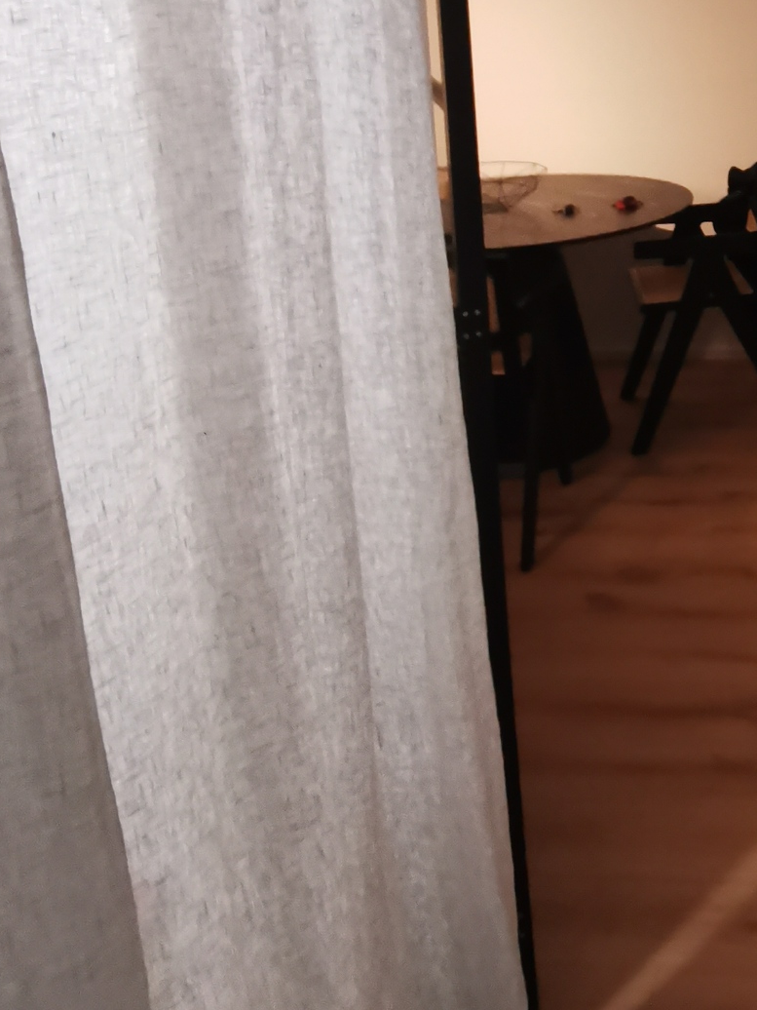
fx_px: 1225
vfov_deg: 41.1
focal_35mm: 42
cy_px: 90
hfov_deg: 31.1
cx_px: 804
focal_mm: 2.26
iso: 500
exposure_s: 1/25
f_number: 2.2
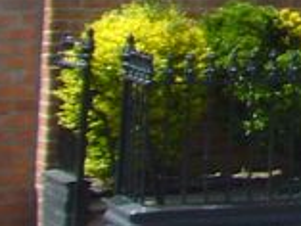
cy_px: -389
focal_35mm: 253
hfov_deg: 6.8
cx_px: 1017
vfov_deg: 5.6
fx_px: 2202
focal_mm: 5.8
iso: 100
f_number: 5.6
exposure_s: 1/250
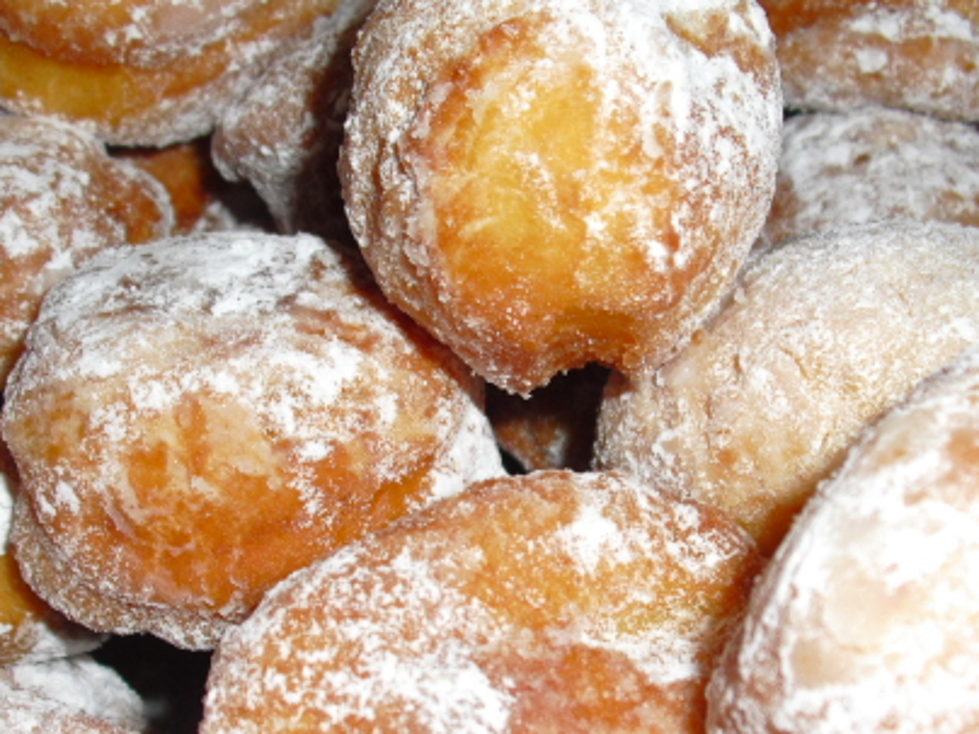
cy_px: 501
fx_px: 1612
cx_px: 487
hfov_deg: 33.8
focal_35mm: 57
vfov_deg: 25.5
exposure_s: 1/60
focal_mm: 6.3
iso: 100
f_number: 3.1
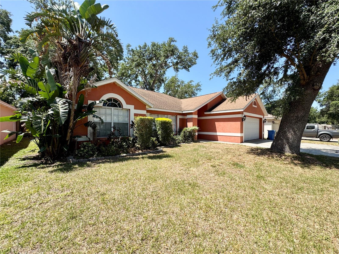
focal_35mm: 14
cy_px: 127
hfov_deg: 102.1
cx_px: 170
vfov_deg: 85.7
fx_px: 137
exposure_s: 1/993
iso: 50
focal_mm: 2.22
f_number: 2.2
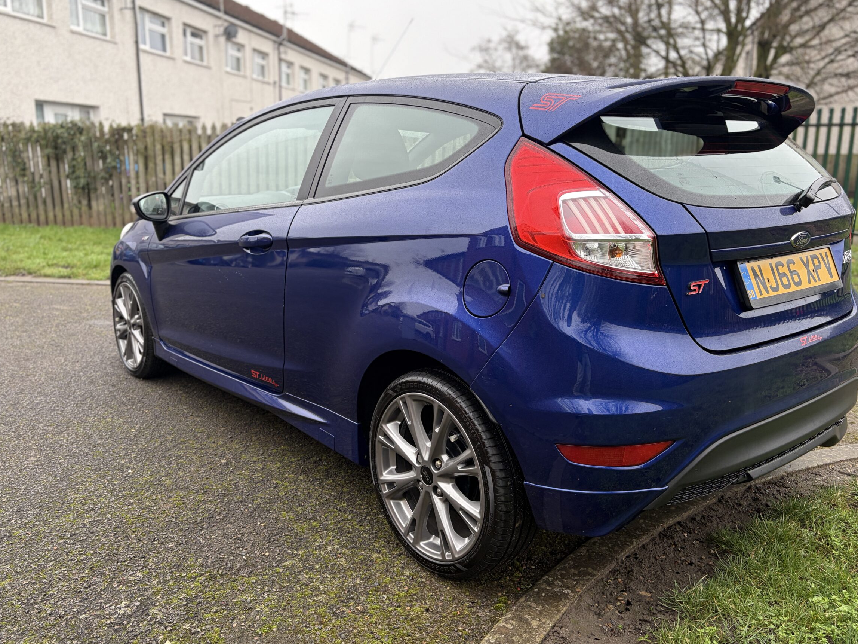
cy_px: 301
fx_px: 719
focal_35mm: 29
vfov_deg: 48.2
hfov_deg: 61.6
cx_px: 408
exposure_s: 1/121
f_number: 1.6
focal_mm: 5.96
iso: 125
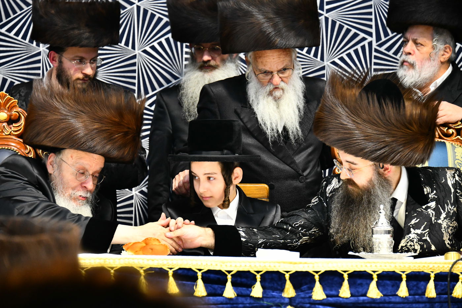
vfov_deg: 9.1
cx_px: 231
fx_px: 1925
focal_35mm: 150
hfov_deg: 13.7
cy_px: 154
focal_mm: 150
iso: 2500
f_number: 5.6
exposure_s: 1/160
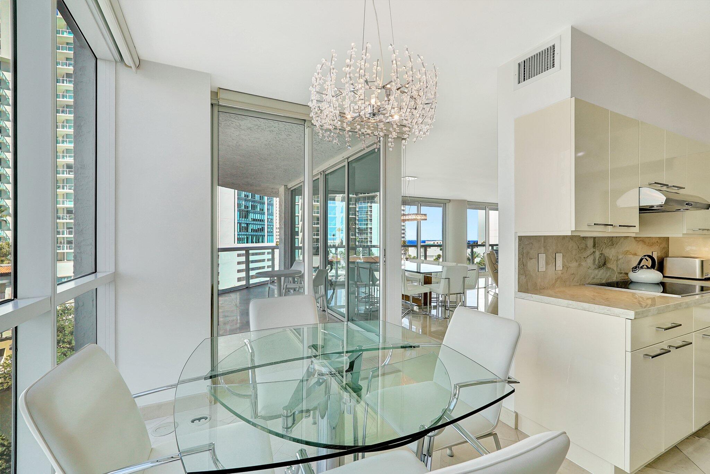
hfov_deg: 95.0
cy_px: 237
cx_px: 355
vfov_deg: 72.1
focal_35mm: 16
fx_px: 326
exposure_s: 1/80
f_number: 13
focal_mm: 16.5
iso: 640
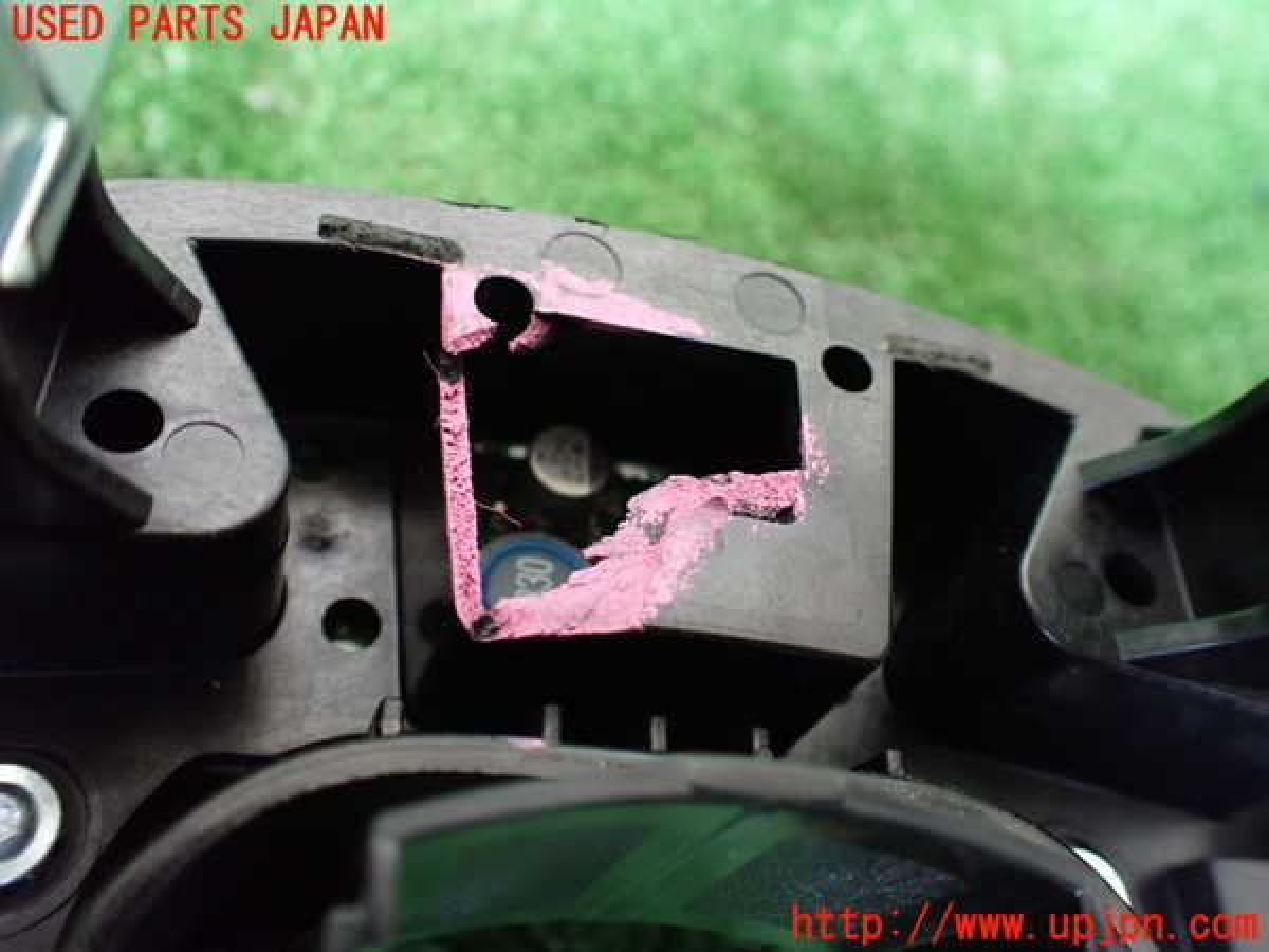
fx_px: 1100
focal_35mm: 30
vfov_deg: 46.8
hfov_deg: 60.0
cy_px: 476
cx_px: 634
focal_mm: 5.4
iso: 800
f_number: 2.3
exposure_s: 1/40
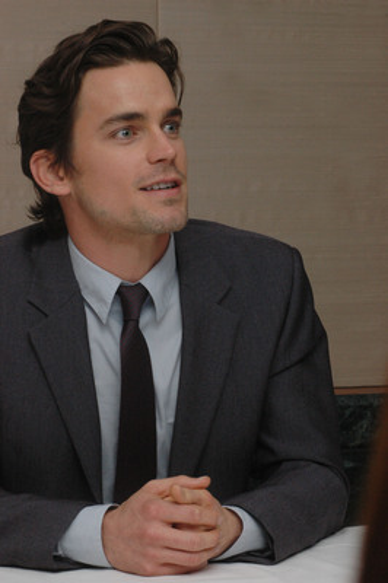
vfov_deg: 17.1
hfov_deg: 11.4
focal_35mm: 120
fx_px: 1943
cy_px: 292
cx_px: 194
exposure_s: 1/160
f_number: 14
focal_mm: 80
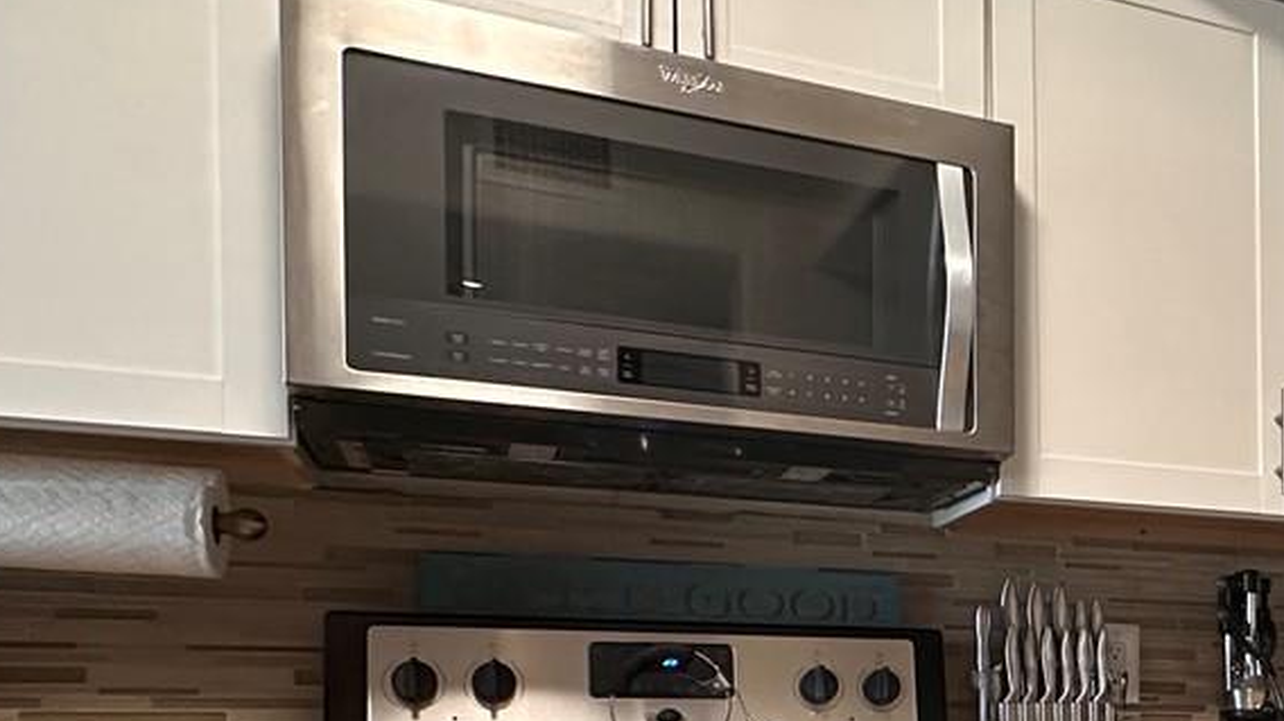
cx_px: 1307
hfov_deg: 40.9
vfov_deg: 26.0
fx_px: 1463
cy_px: 750
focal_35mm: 43
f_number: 2.2
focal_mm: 2.22
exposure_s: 1/60
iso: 500
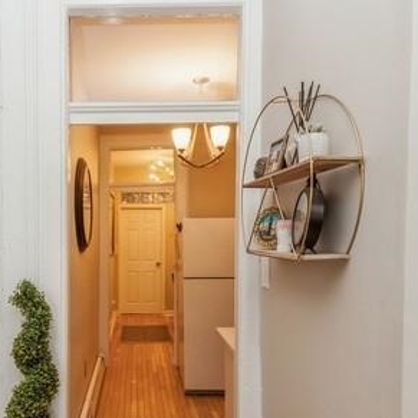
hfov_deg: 56.4
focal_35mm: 28
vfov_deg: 55.0
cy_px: 306
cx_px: 150
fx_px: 383
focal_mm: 16
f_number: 8
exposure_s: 1/8
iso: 200
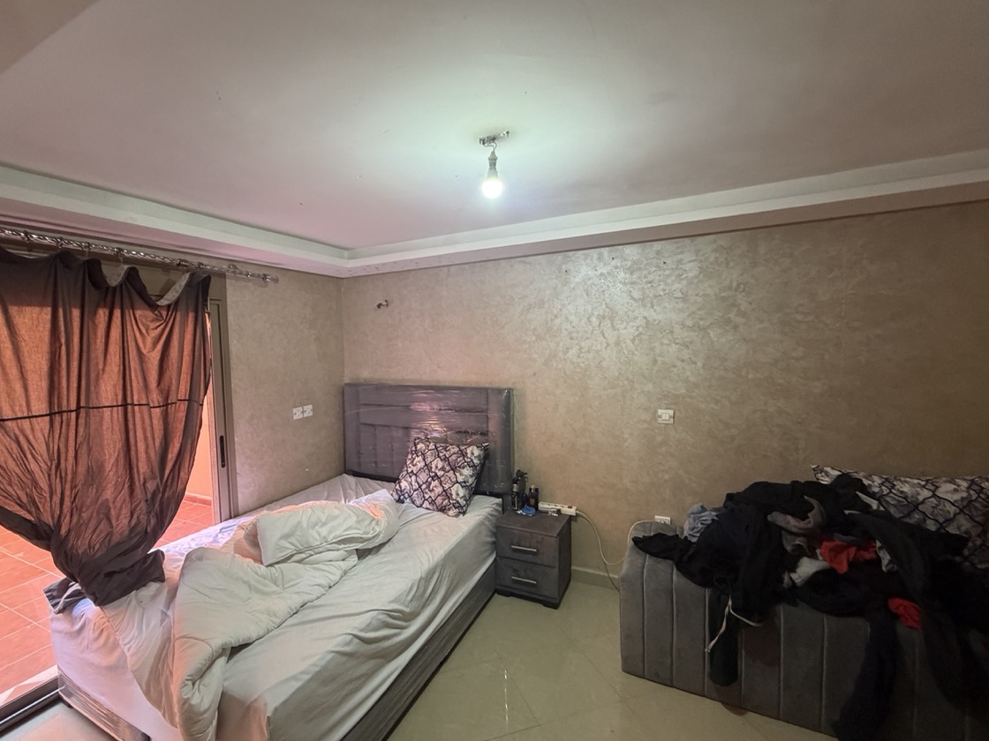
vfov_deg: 78.1
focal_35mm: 16
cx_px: 451
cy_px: 366
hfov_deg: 94.3
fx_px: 457
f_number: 2.2
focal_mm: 2.22
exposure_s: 1/50
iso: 250
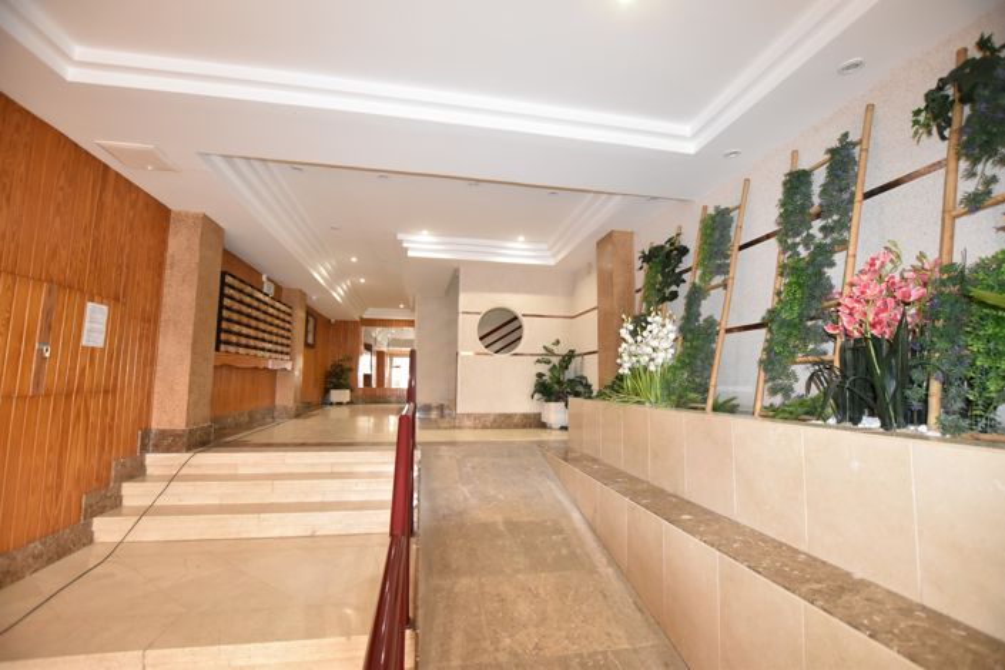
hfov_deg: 100.4
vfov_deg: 77.3
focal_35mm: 15
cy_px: 335
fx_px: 419
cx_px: 502
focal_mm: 10
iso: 1800
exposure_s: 1/200
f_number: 3.5
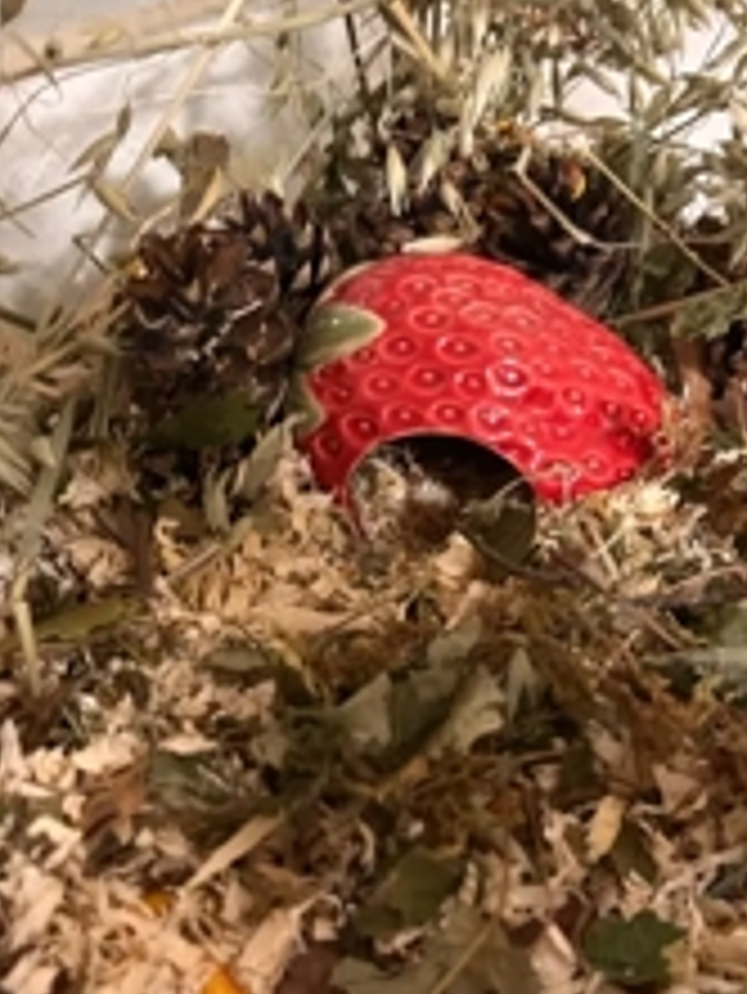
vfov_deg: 39.9
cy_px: 661
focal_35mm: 47
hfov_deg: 30.9
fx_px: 1351
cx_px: 356
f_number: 1.5
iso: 640
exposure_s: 1/32
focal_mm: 5.7
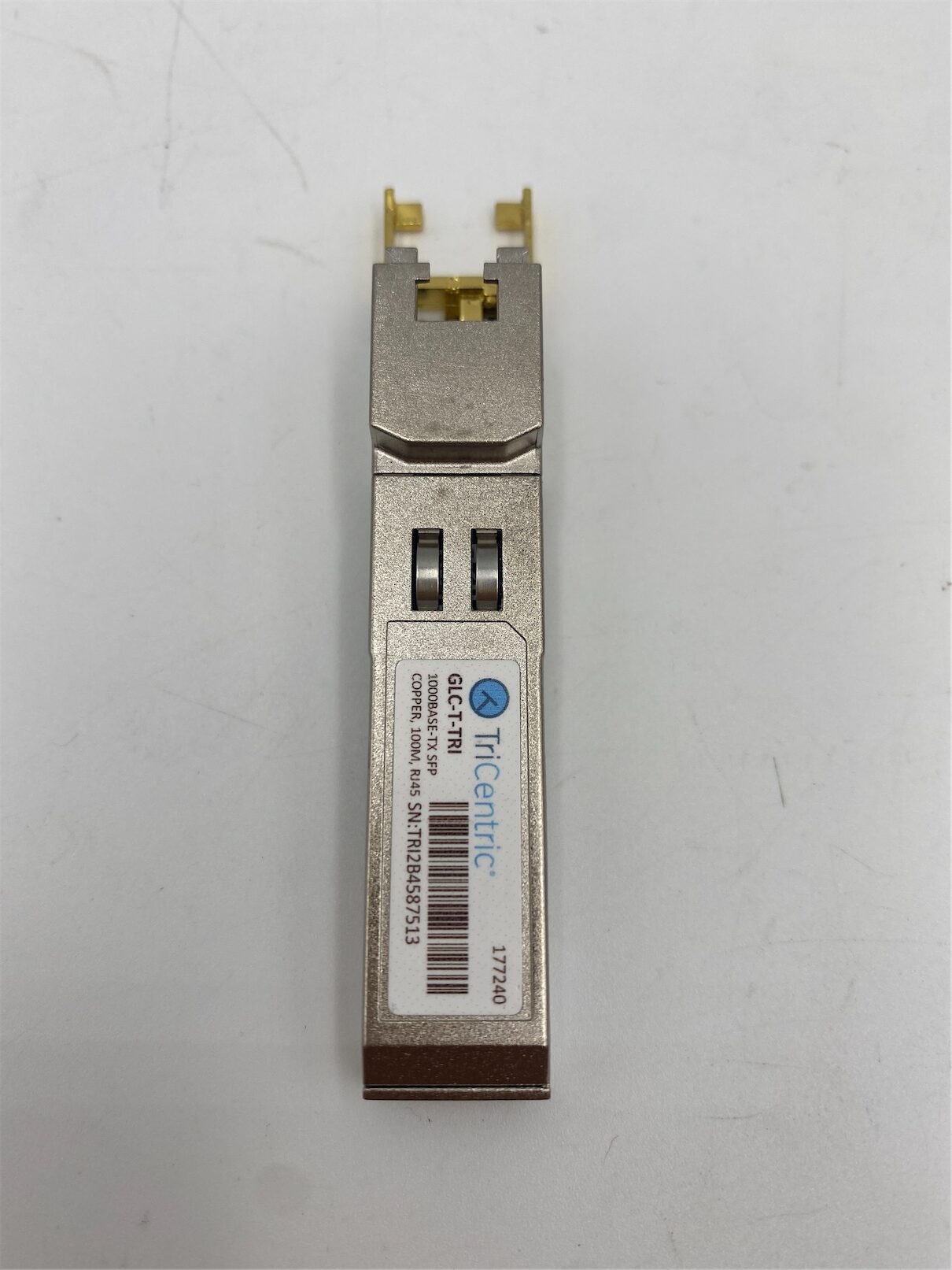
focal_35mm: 26
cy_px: 635
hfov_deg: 53.1
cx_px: 476
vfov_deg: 67.3
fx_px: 953
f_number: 1.8
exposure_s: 1/297
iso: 32
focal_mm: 4.25
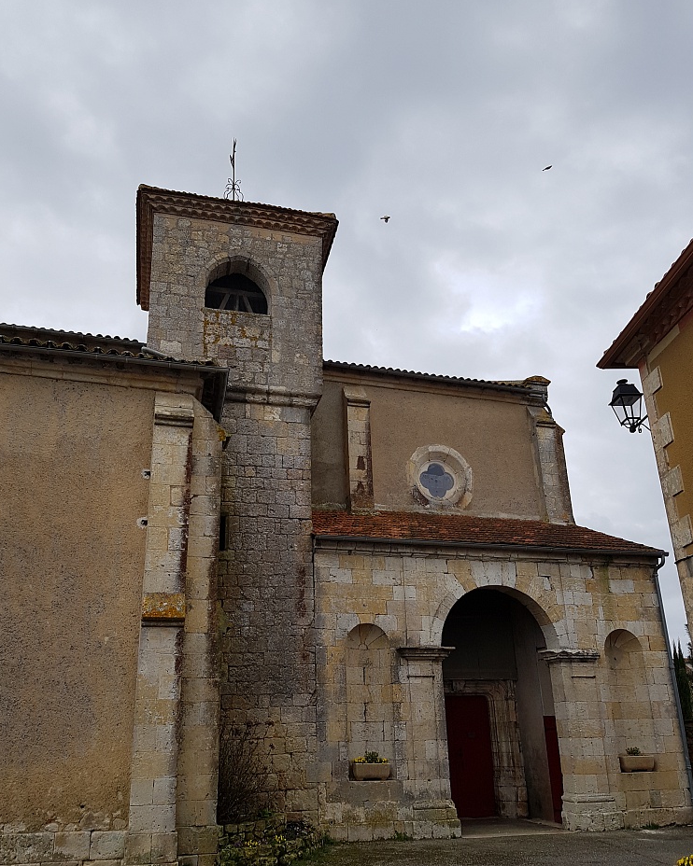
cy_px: 443
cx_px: 347
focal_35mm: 28
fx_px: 718
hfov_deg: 51.5
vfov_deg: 62.2
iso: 50
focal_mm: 4.2
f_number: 1.7
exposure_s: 1/1984
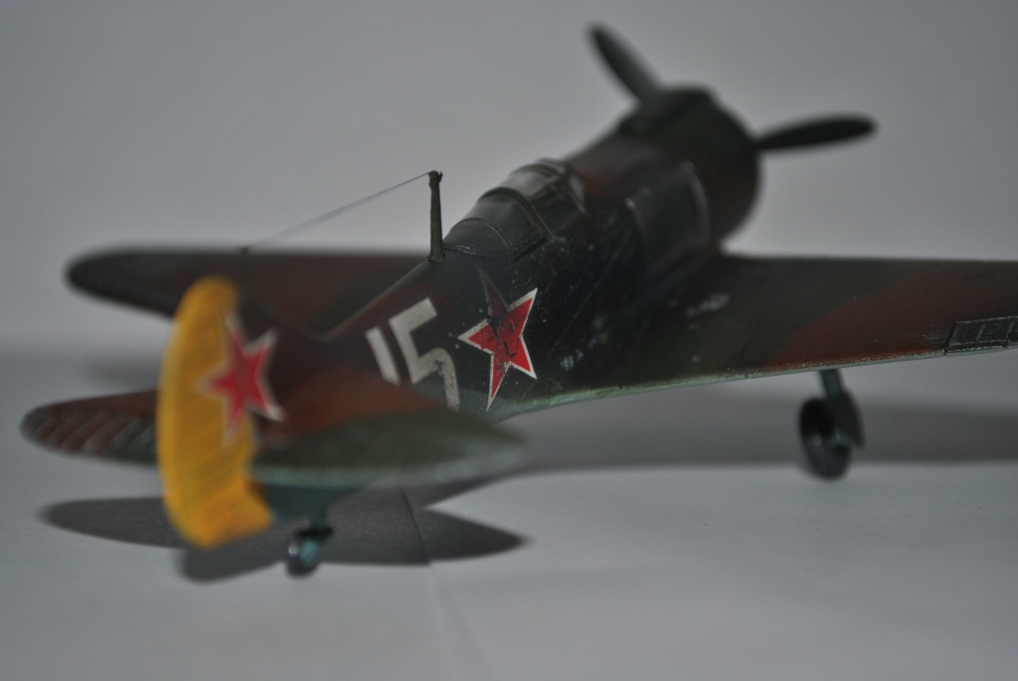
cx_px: 509
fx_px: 2208
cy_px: 340
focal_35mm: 78
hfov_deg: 26.0
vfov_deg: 17.5
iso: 100
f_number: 5.6
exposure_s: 1/125
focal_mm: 52
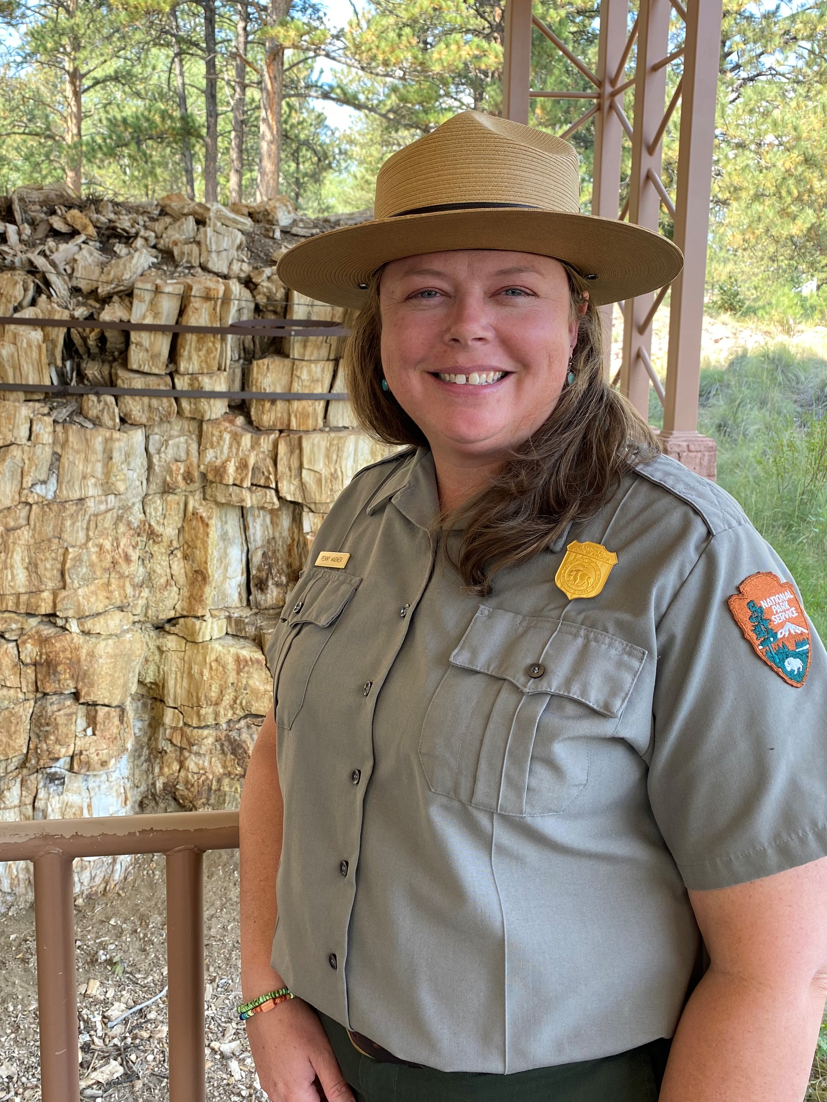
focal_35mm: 26
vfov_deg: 67.3
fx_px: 828
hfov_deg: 53.1
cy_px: 551
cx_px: 414
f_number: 1.8
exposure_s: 1/122
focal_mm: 4.25
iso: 40
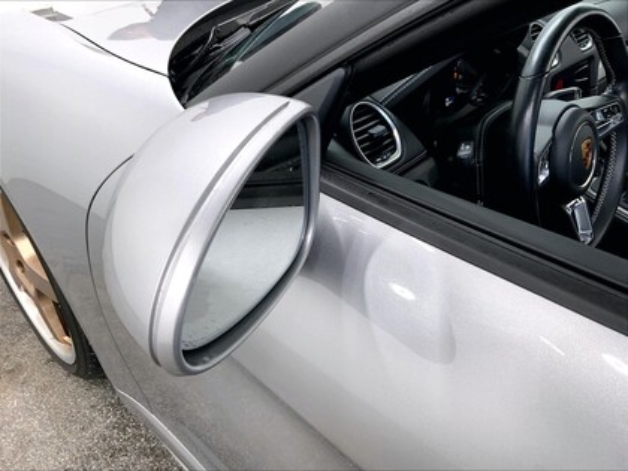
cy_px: 236
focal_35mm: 29
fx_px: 526
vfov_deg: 48.2
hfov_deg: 61.7
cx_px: 314
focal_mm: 3
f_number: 1.8
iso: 20
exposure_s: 1/122
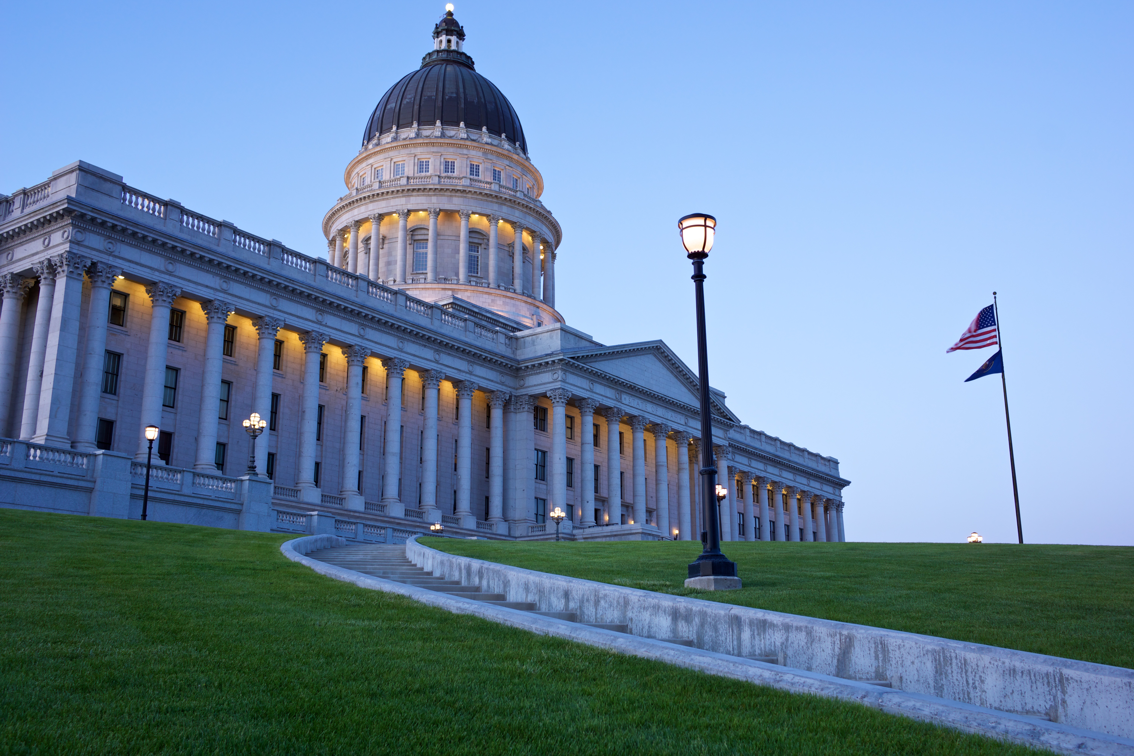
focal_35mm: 36
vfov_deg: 36.9
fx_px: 1134
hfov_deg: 53.1
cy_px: 378
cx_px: 567
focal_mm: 24
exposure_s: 1/6
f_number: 5.6
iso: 100
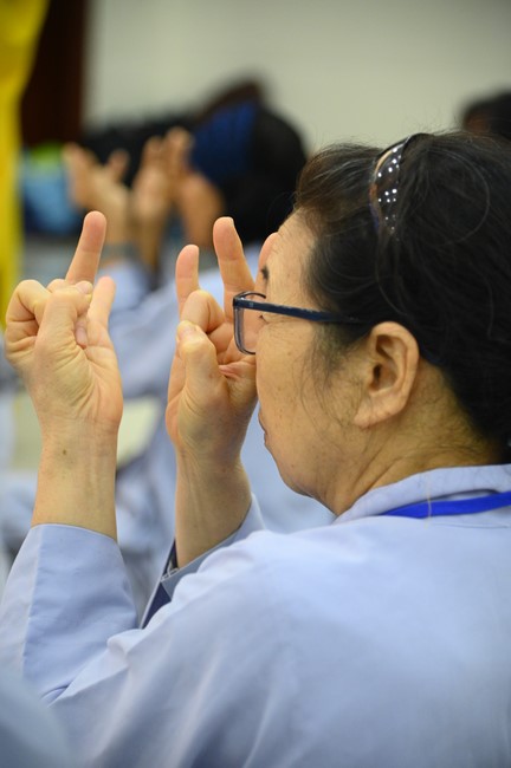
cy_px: 384
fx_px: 2240
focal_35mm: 105
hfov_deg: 13.0
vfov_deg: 19.5
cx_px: 256
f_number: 4
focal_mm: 105
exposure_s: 1/160
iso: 4000
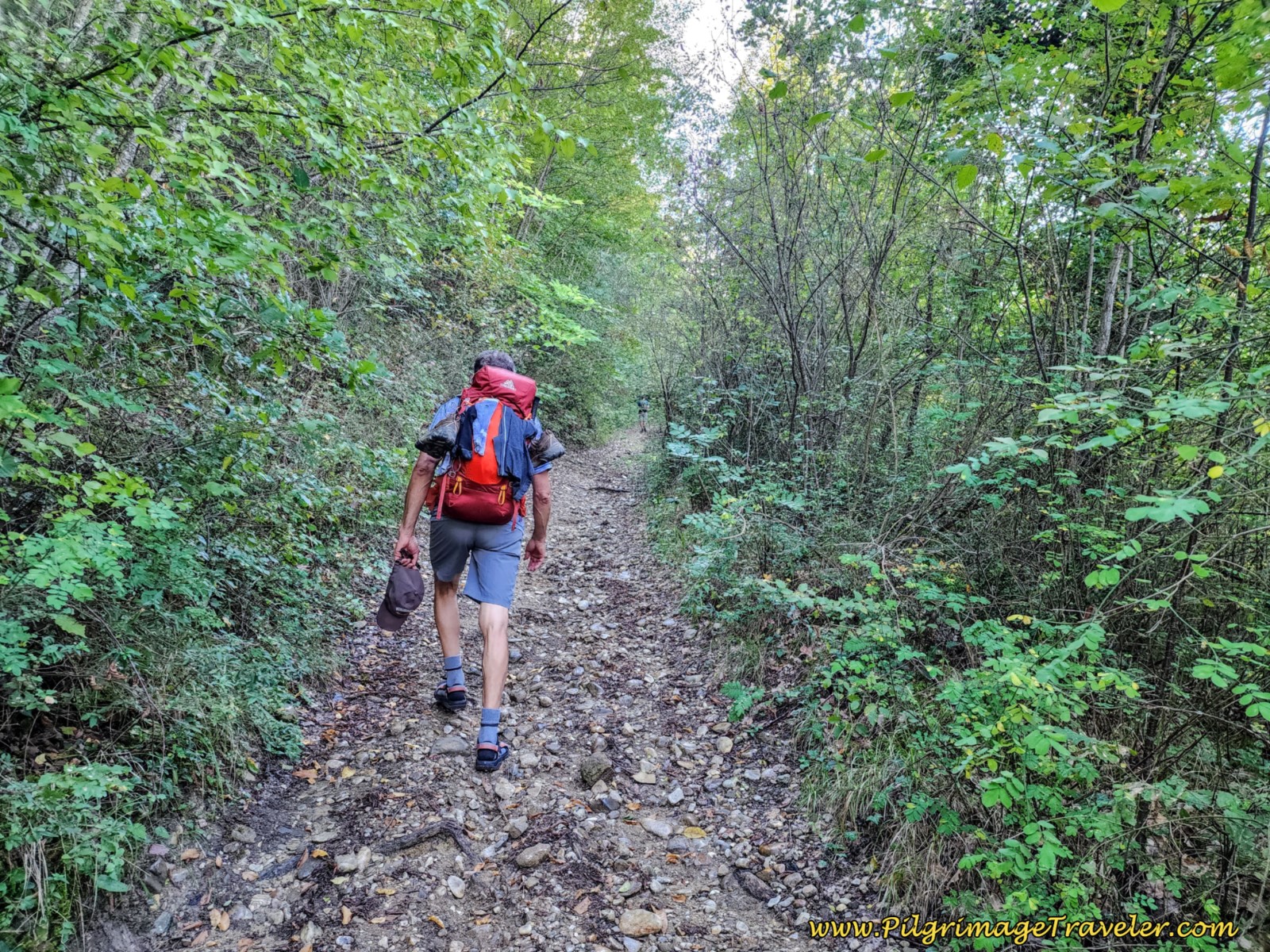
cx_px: 635
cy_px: 476
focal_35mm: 23
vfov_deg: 58.9
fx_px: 844
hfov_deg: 73.9
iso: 200
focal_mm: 6.4
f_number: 1.8
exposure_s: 1/120
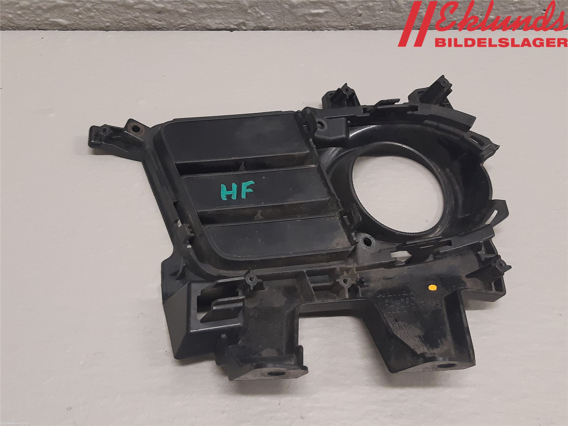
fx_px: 427
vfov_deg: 53.1
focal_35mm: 26
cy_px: 213
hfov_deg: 67.3
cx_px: 284
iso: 160
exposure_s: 1/50
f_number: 1.7
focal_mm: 3.93
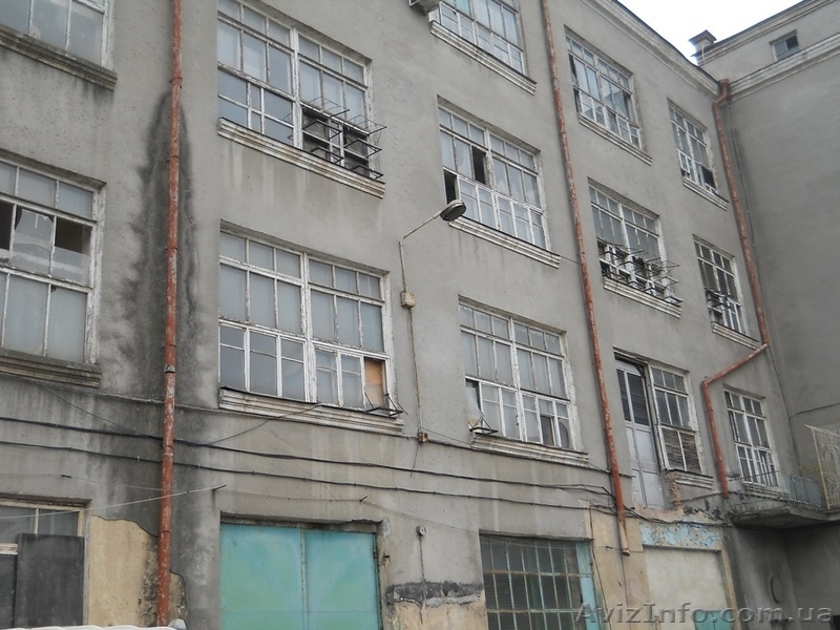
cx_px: 420
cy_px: 315
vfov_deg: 35.1
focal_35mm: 41
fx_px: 995
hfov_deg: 45.8
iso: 80
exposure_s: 1/100
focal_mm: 6.72
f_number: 3.1
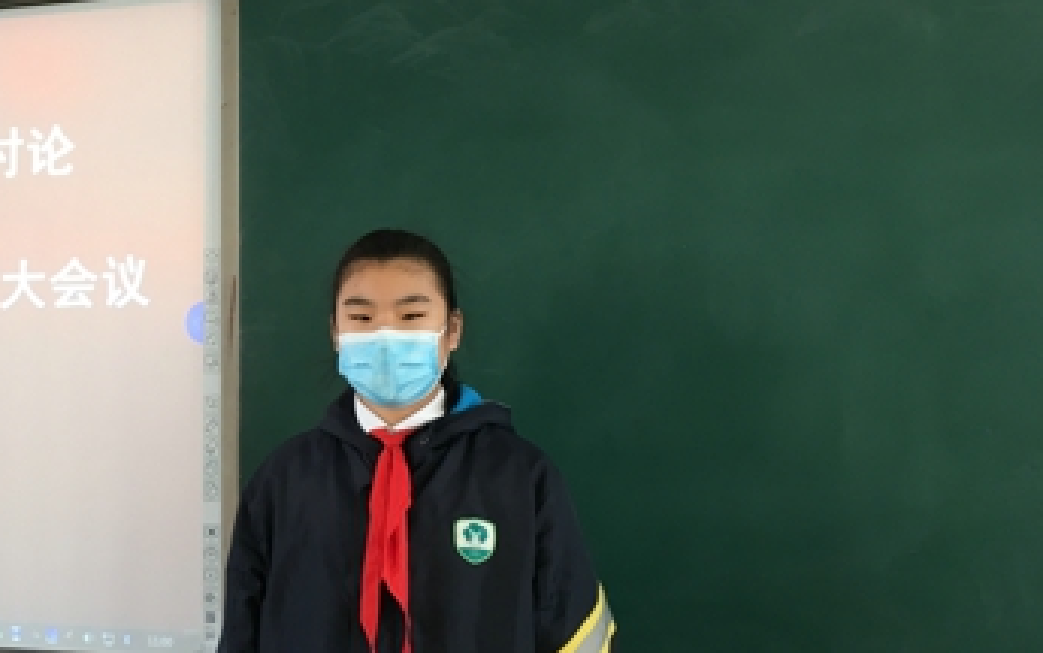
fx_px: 1394
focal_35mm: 49
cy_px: 272
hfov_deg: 39.7
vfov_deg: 26.3
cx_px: 236
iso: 32
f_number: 2.2
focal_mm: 4.15
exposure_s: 1/33
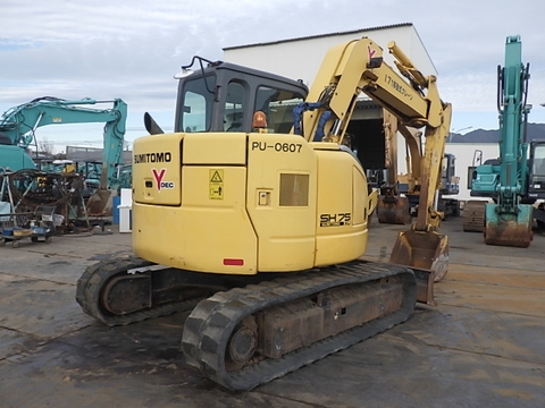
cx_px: 272
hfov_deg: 63.4
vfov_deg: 49.7
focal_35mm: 28
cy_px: 204
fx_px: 441
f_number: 4.2
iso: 125
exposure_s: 1/500
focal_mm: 5
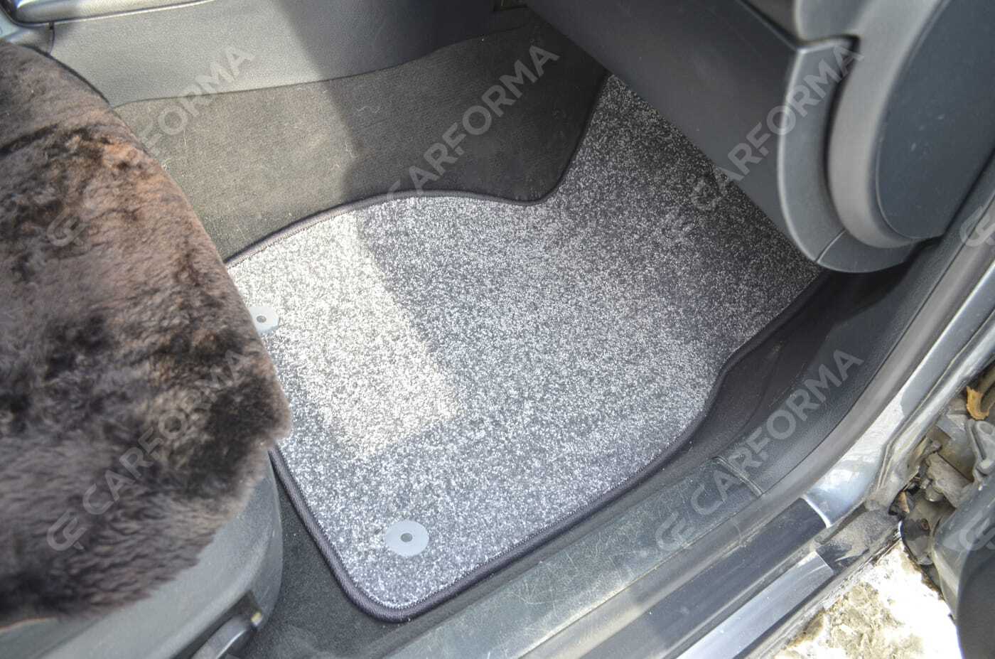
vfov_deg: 43.4
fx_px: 827
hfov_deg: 62.0
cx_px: 498
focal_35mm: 30
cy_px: 330
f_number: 5.6
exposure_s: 1/60
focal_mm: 20
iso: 280
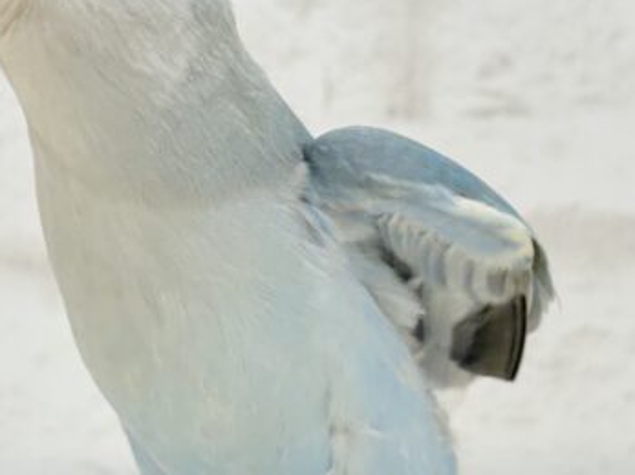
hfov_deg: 20.4
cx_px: 335
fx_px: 1760
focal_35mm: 96
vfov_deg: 15.4
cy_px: 197
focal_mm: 5.96
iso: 40
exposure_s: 1/50
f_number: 1.6
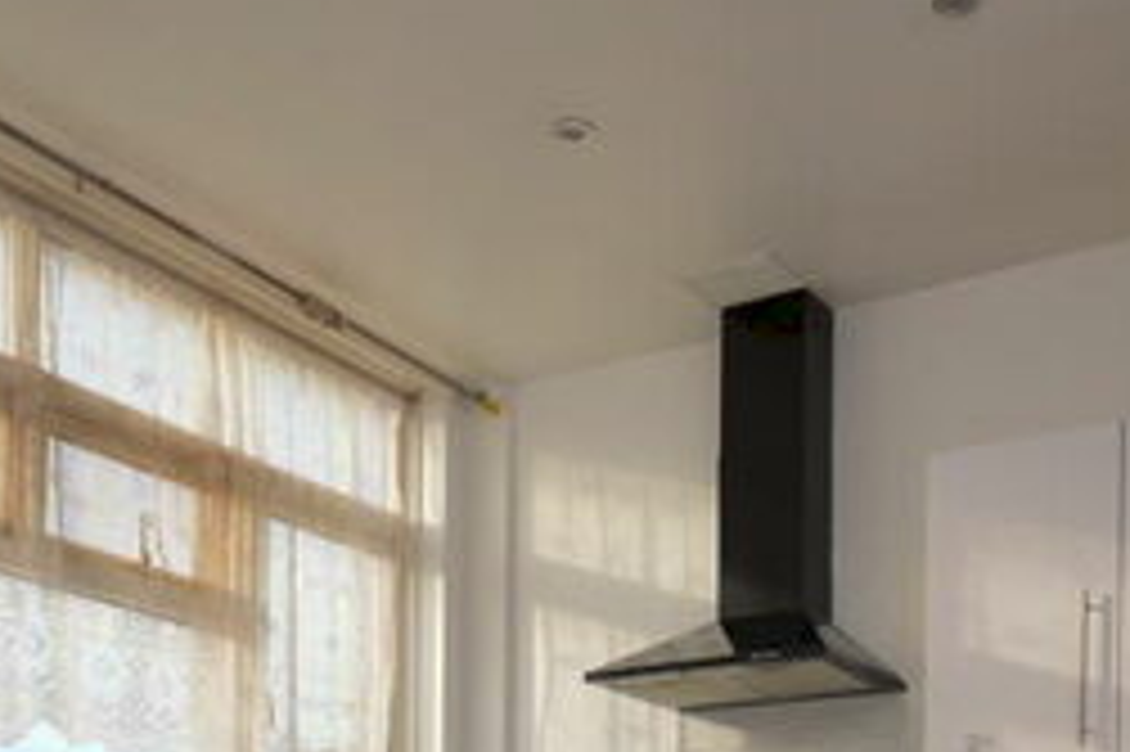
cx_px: 527
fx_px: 1706
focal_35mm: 54
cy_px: 1027
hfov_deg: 36.6
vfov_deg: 21.9
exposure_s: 1/125
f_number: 5.6
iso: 160
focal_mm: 13
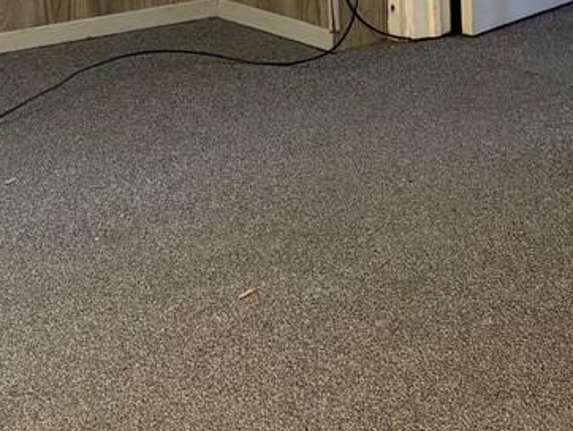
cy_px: -271
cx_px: 196
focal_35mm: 147
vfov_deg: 9.7
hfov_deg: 13.4
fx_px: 2435
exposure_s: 1/60
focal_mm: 5.96
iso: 100
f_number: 1.6
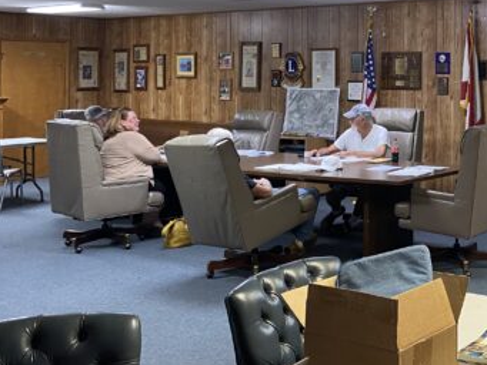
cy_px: 58
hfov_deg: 33.0
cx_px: 494
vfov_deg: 26.9
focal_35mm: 53
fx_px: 746
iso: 100
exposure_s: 1/60
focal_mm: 4.25
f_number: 1.8
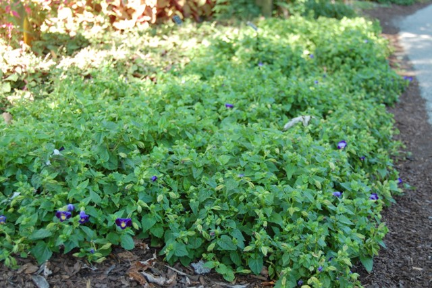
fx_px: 720
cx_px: 216
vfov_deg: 22.6
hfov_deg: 33.4
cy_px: 144
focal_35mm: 60
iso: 400
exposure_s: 1/80
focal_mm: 40
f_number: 5
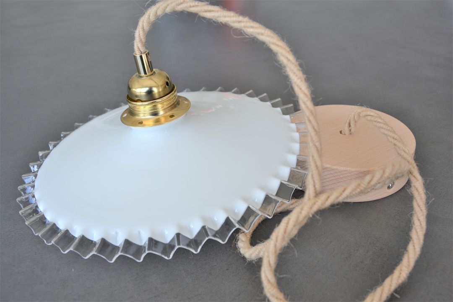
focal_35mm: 39
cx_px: 226
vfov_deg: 34.2
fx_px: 491
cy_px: 151
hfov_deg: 49.6
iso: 180
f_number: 5.6
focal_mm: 26
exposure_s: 1/125
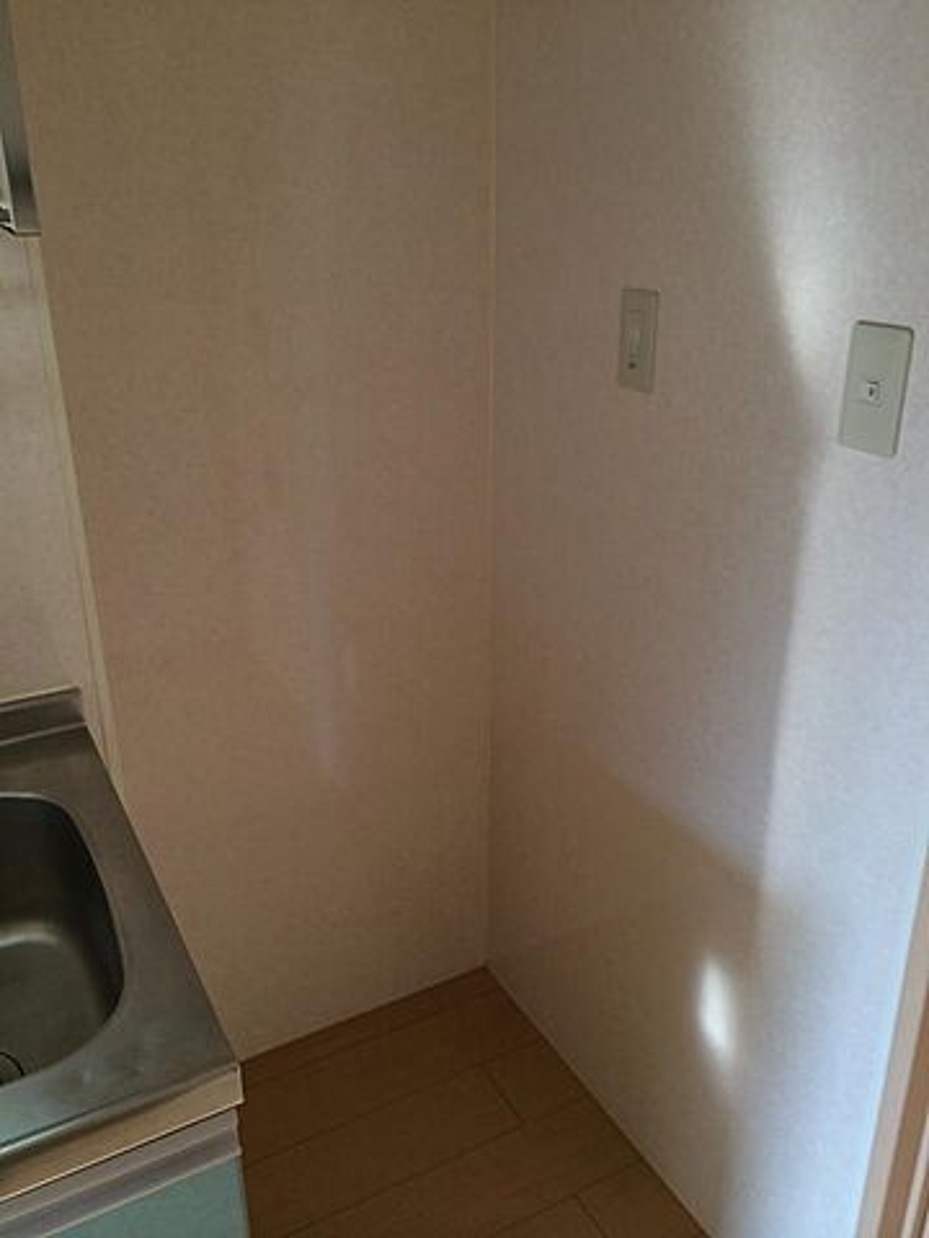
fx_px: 1073
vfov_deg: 60.0
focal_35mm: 30
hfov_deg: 46.8
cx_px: 464
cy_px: 619
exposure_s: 1/50
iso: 50
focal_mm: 4.12
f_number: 2.2
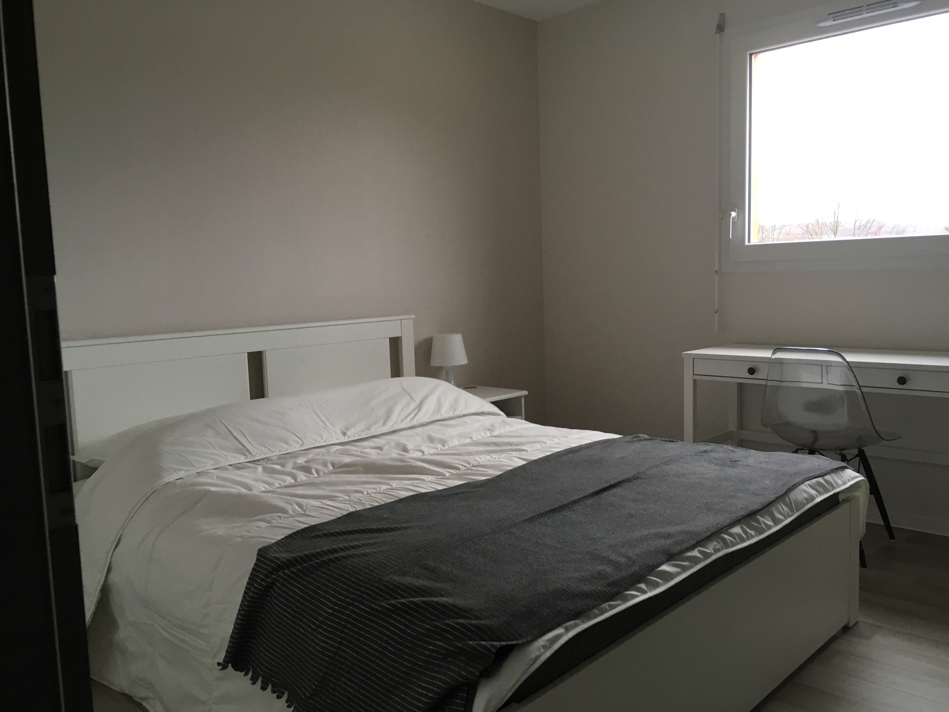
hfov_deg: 61.7
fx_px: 795
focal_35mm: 29
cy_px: 356
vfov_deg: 48.2
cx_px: 474
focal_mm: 4.15
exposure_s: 1/33
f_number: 2.2
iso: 100
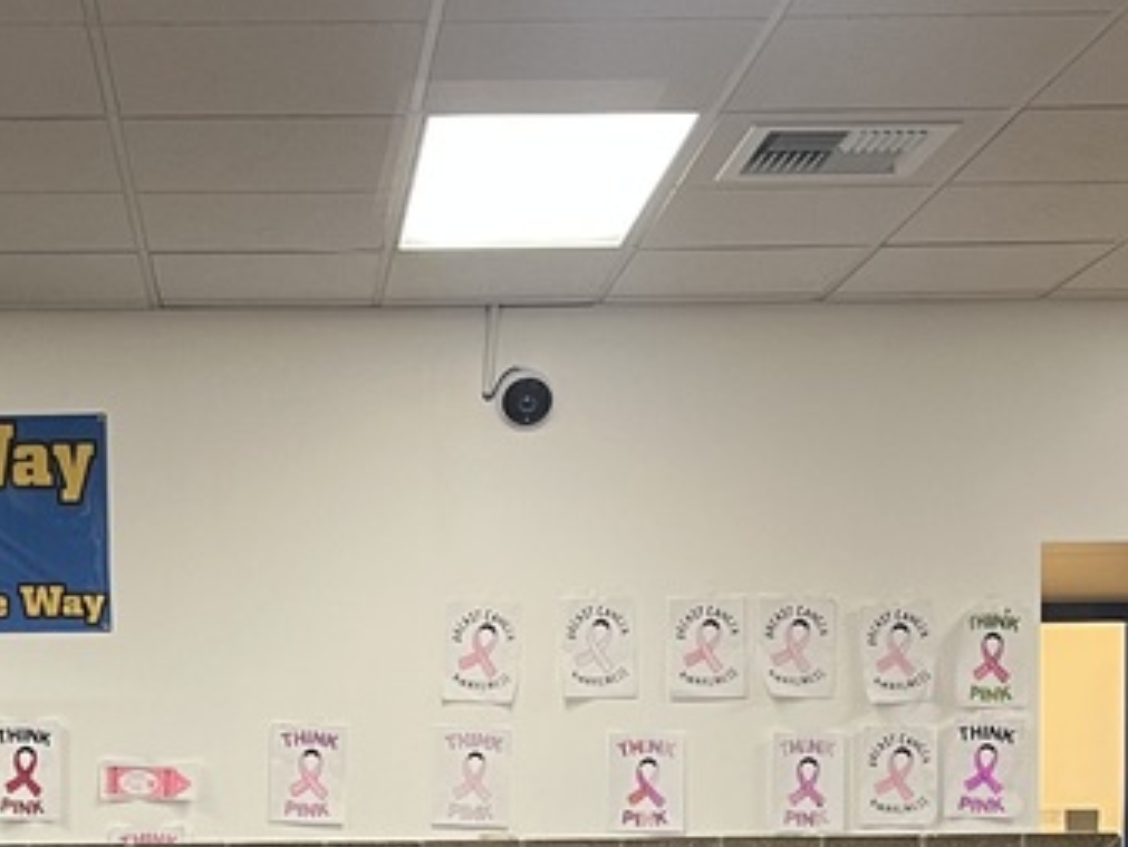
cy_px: 981
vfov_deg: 17.9
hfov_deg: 24.4
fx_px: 2575
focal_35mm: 79
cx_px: 285
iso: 125
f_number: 1.6
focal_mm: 5.1
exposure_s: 1/60
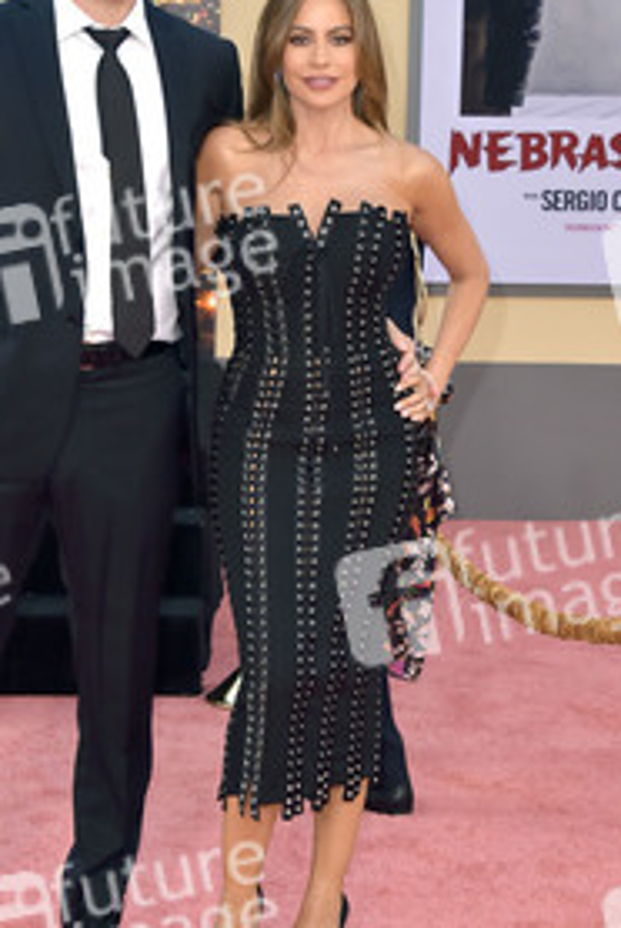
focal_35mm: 79
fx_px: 2039
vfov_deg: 25.6
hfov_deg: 17.3
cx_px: 205
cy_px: 421
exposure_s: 1/250
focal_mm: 55
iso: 640
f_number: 7.1
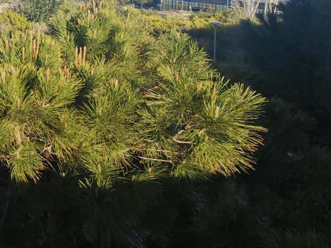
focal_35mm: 44
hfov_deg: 30.1
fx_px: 421
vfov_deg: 29.8
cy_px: -21
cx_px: -136
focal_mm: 2.16
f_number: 2.2
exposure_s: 1/612
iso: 50
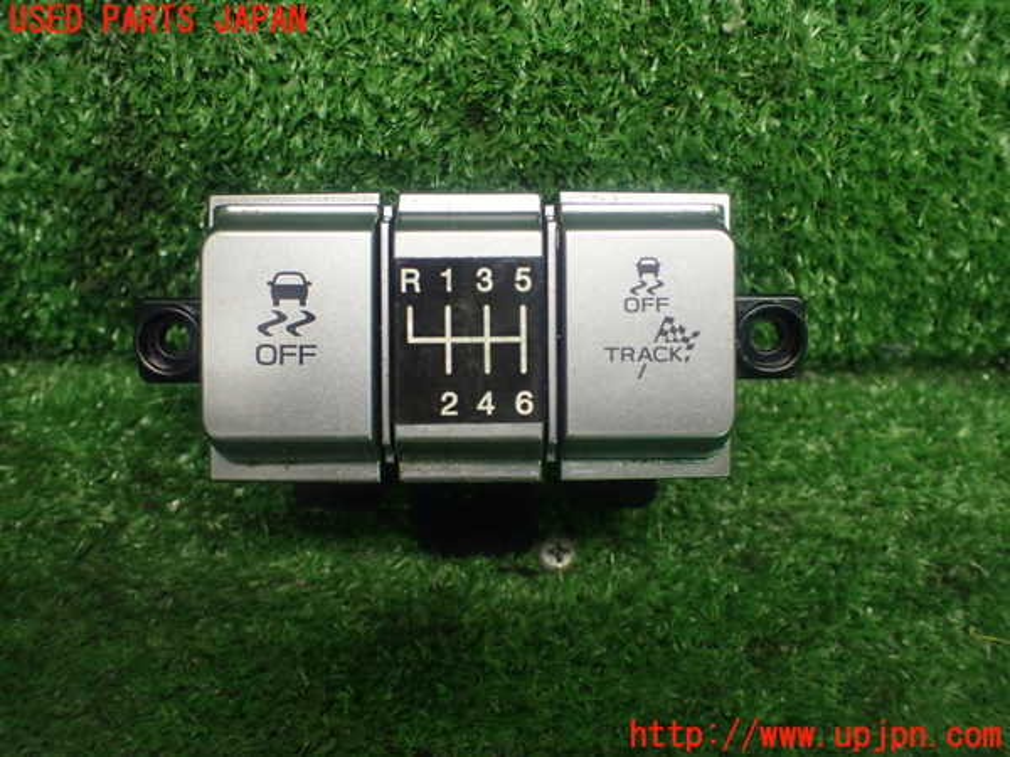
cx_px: 505
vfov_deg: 46.8
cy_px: 378
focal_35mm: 30
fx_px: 875
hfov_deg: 60.0
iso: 800
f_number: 2.3
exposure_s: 1/125
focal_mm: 5.4
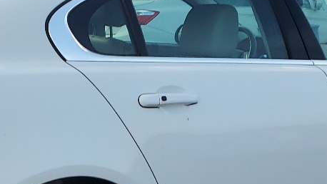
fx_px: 859
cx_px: 97
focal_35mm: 99
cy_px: 200
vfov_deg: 12.1
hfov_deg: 21.4
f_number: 1.5
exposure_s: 1/769
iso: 50
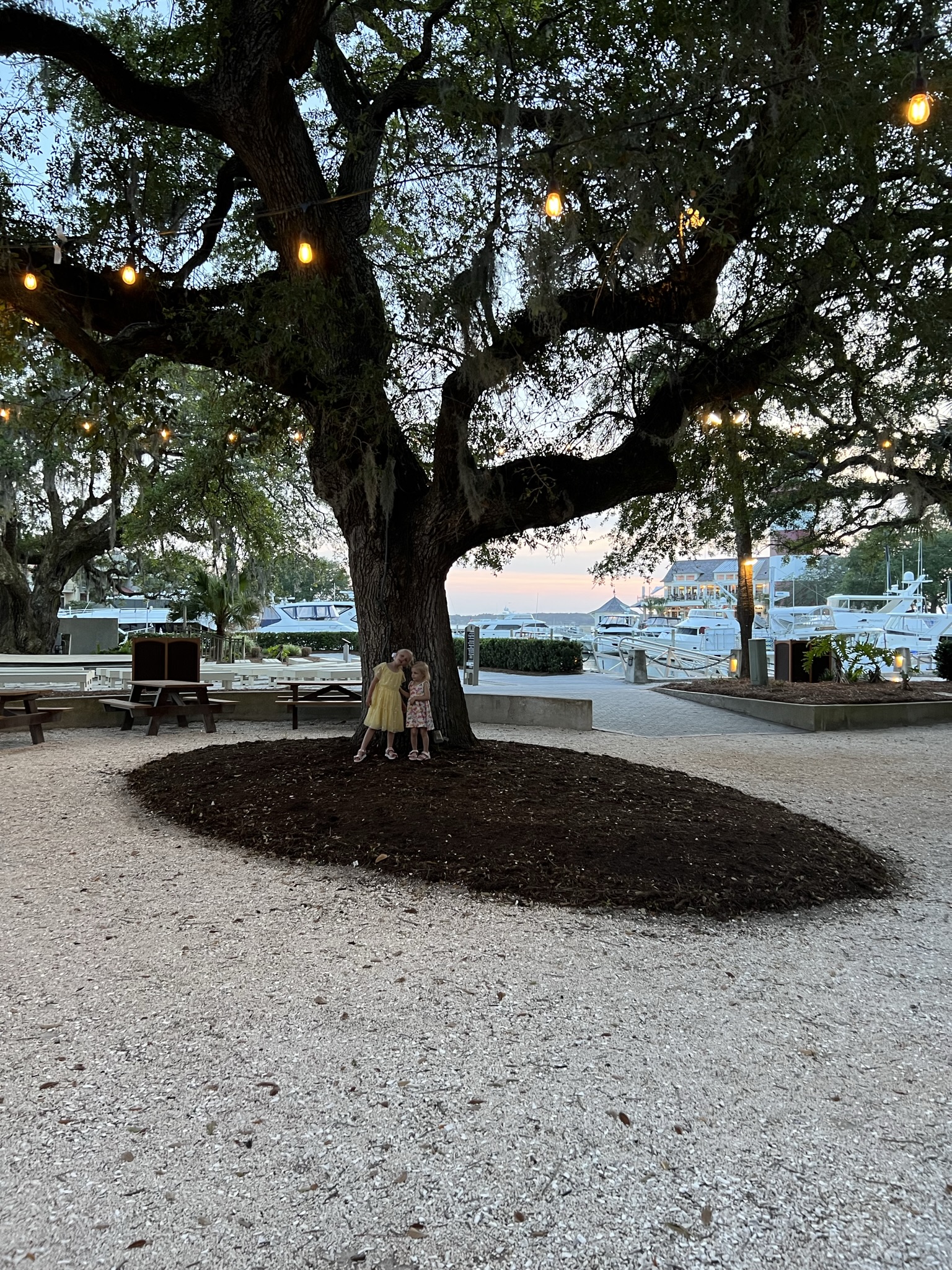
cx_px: 476
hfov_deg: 53.1
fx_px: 953
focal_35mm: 26
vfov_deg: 67.3
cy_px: 635
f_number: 1.5
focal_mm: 5.7
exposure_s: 1/60
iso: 160
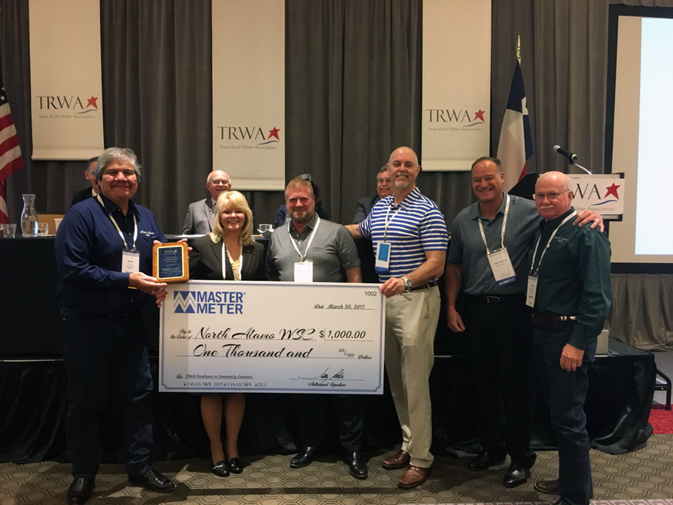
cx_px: 336
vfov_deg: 48.2
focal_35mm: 29
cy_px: 252
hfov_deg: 61.7
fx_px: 564
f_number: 2.2
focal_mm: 4.15
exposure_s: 1/20
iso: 200
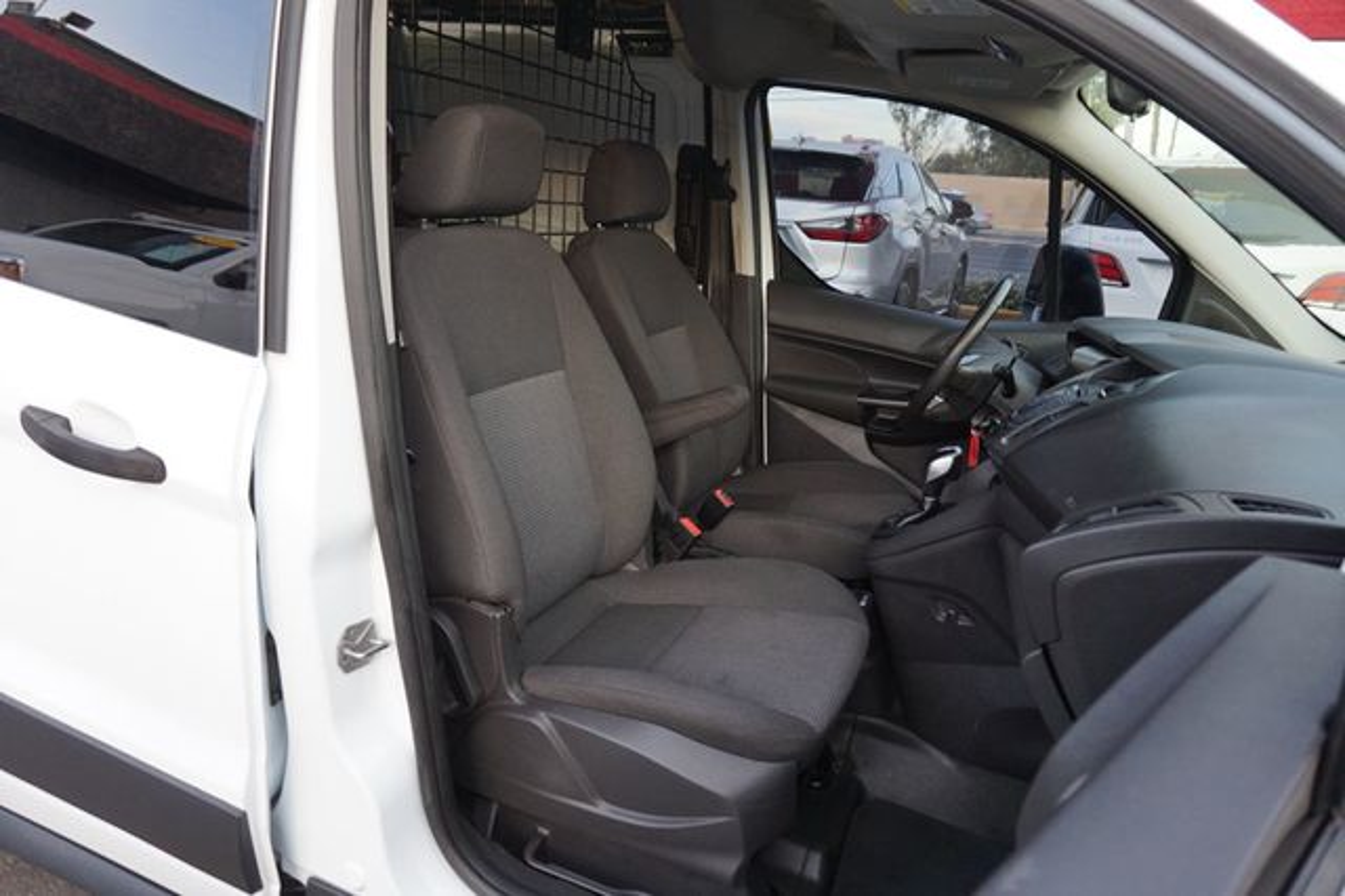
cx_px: 672
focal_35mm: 24
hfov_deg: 73.8
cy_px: 448
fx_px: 896
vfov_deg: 53.1
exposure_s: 1/60
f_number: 4
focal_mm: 16
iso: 400
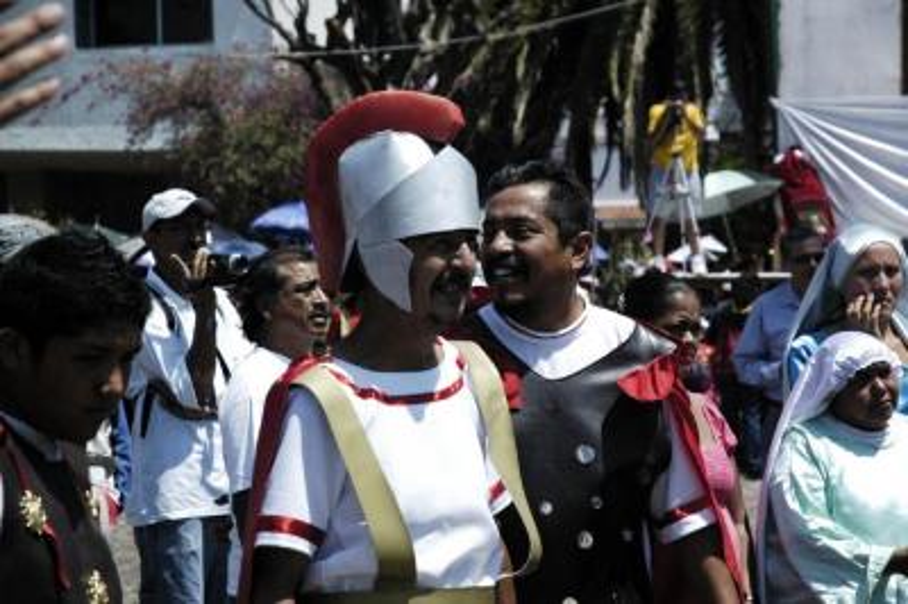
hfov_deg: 19.5
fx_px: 2646
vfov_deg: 13.0
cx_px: 454
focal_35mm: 105
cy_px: 302
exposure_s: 1/6400
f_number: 6.3
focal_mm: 70
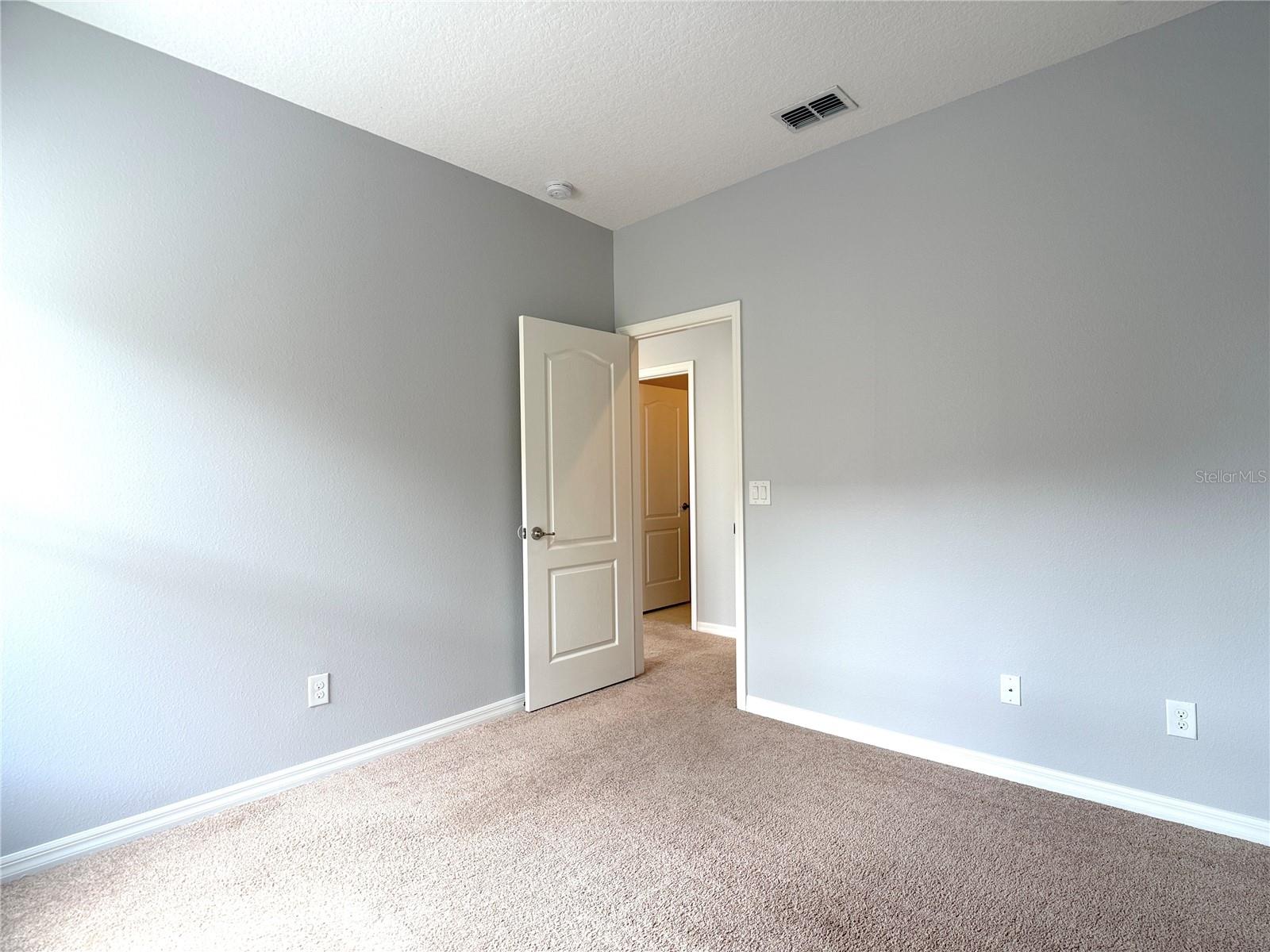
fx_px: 881
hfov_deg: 71.6
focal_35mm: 24
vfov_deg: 56.8
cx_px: 635
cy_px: 476
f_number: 1.78
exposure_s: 1/120
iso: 80
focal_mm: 6.76
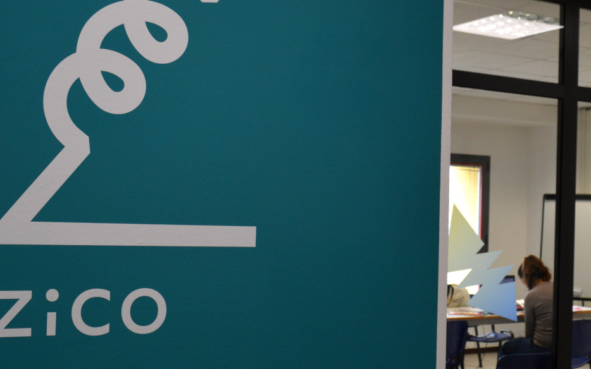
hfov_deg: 37.5
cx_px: 420
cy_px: 195
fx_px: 854
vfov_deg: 24.4
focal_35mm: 53
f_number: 5
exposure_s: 1/100
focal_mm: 18
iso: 400
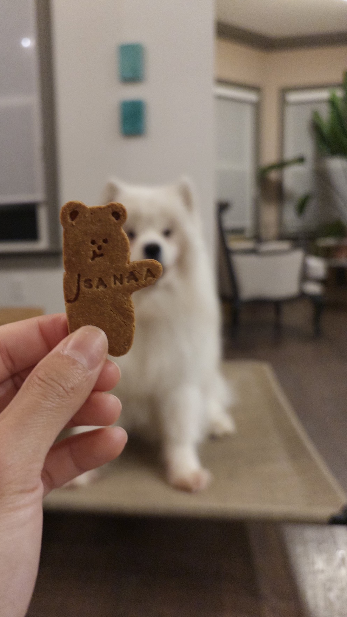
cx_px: 113
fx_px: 474
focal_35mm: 29
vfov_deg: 66.1
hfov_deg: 39.7
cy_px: 313
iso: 500
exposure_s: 1/30
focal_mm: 5.96
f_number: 1.6
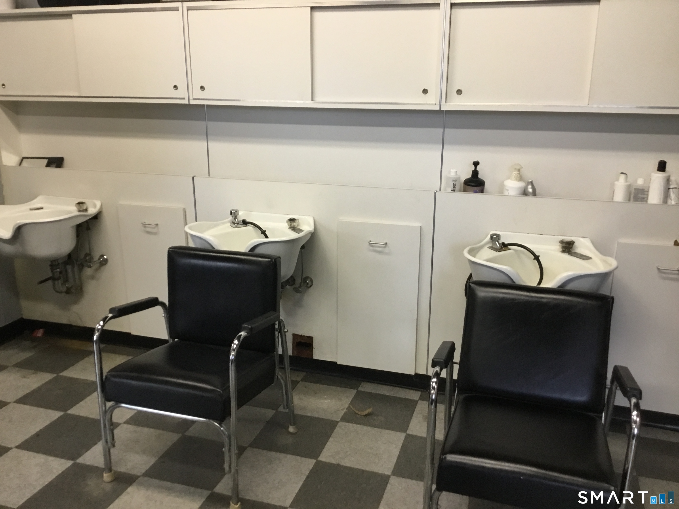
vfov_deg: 45.4
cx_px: 340
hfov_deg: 58.4
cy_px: 254
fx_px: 608
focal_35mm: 31
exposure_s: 1/30
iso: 100
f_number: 2.4
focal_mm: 3.3
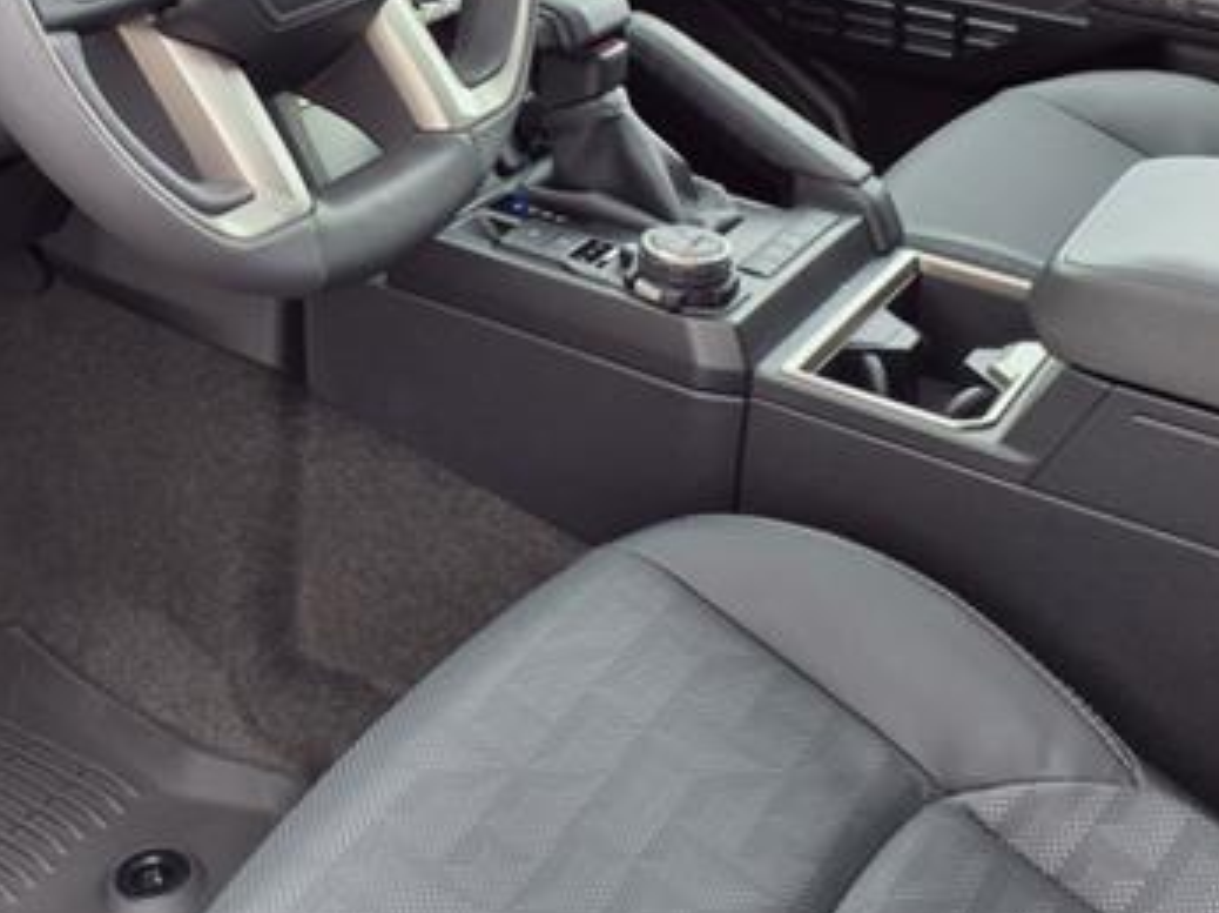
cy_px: 120
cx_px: 359
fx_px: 1760
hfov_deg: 37.6
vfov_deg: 28.1
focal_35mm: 50
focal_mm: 3.58
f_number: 1.9
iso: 50
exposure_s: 1/120
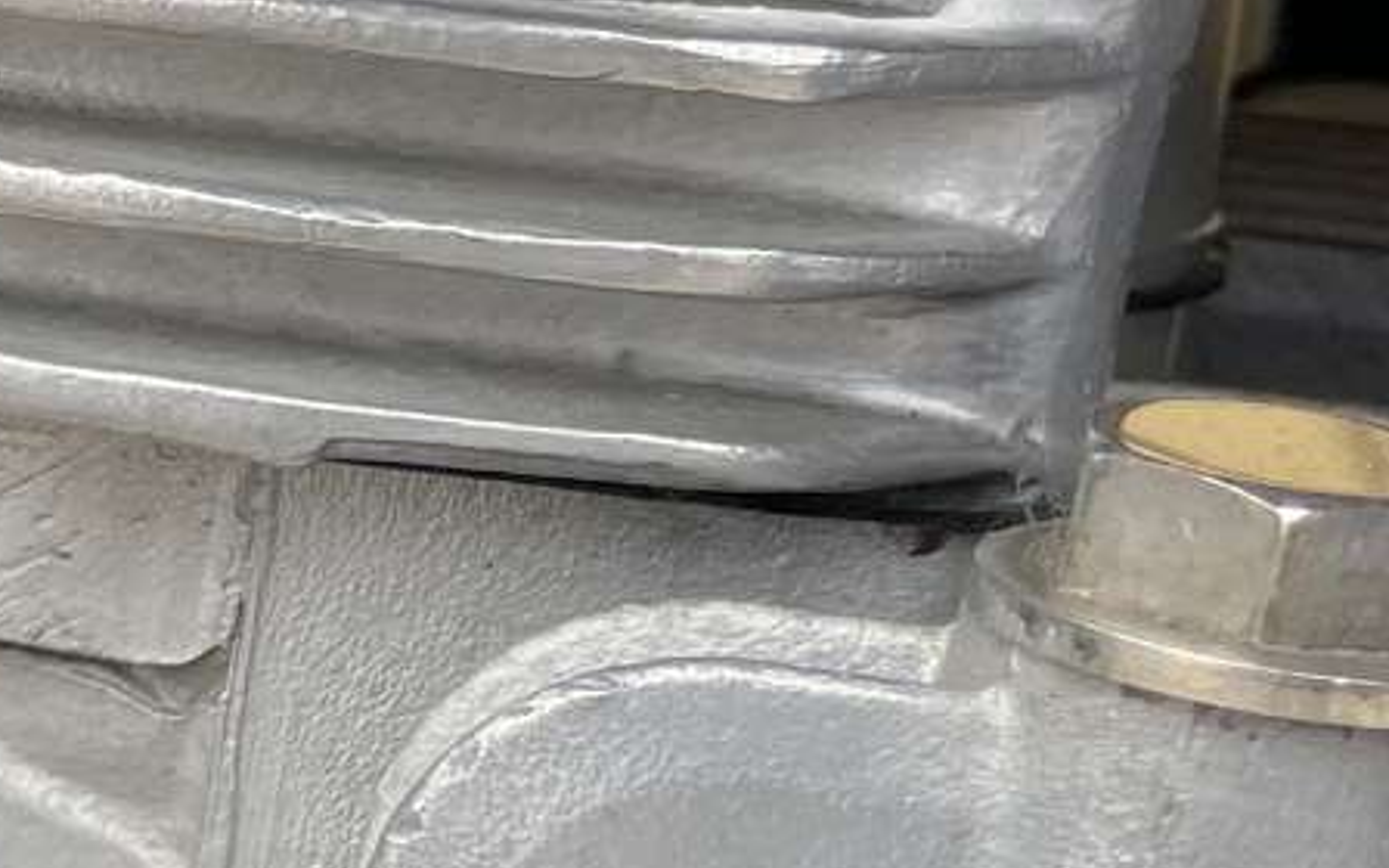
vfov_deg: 10.6
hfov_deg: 14.2
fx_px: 4656
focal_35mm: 123
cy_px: 884
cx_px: -1411
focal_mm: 4.2
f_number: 1.6
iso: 32
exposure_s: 1/425
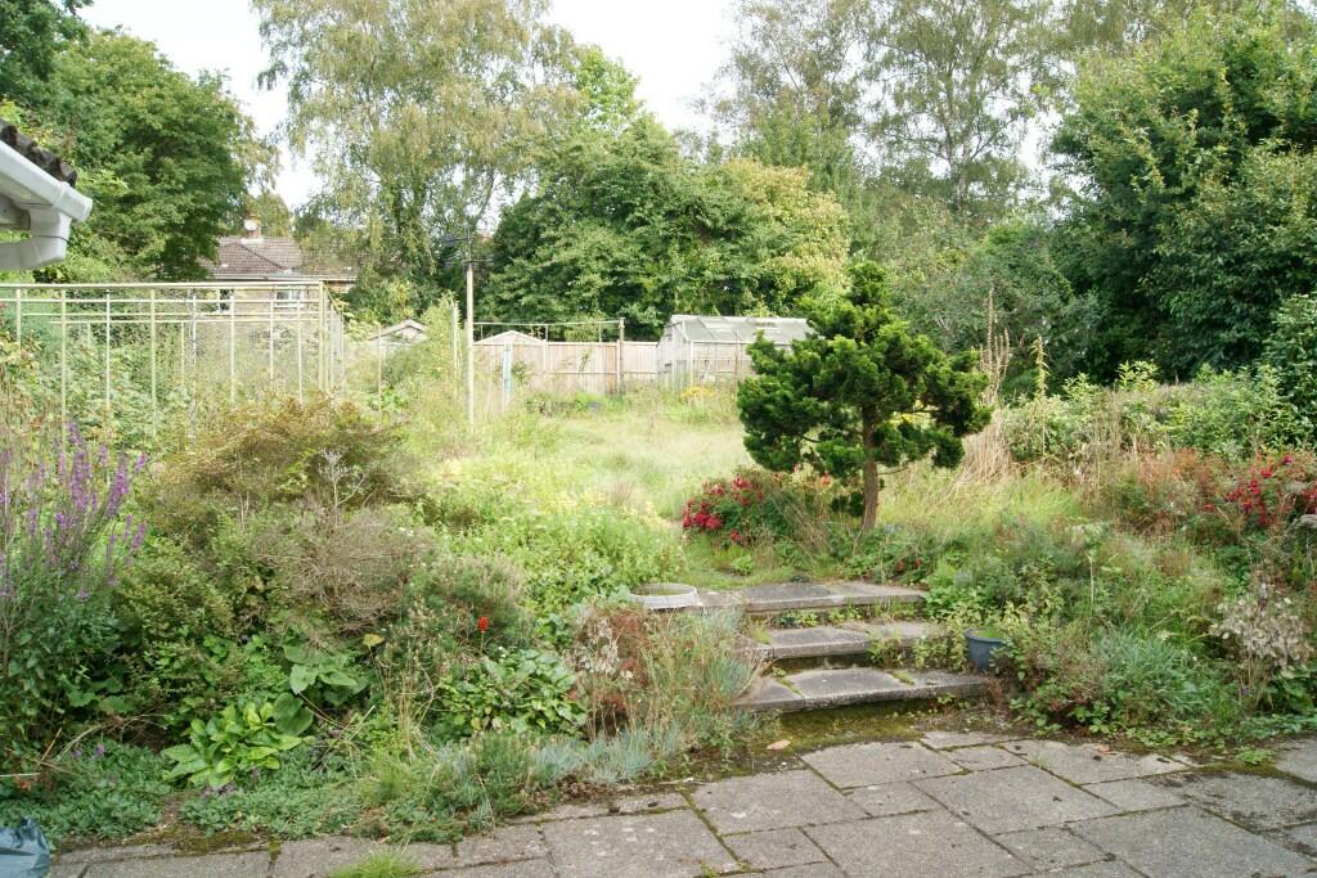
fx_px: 988
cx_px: 658
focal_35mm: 27
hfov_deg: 67.4
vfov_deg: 47.9
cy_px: 439
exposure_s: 1/160
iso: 400
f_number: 10
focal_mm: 18
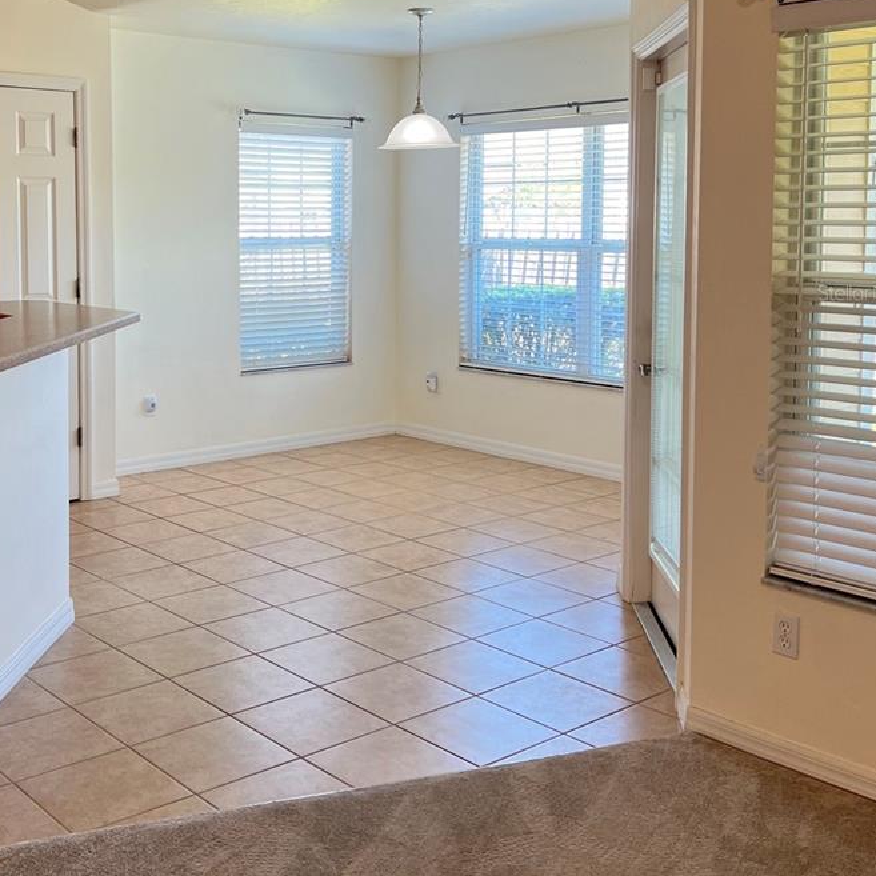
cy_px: 292
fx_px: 1202
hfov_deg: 39.7
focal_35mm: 42
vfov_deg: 39.6
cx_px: 312
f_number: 1.5
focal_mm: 5.7
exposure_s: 1/60
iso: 80
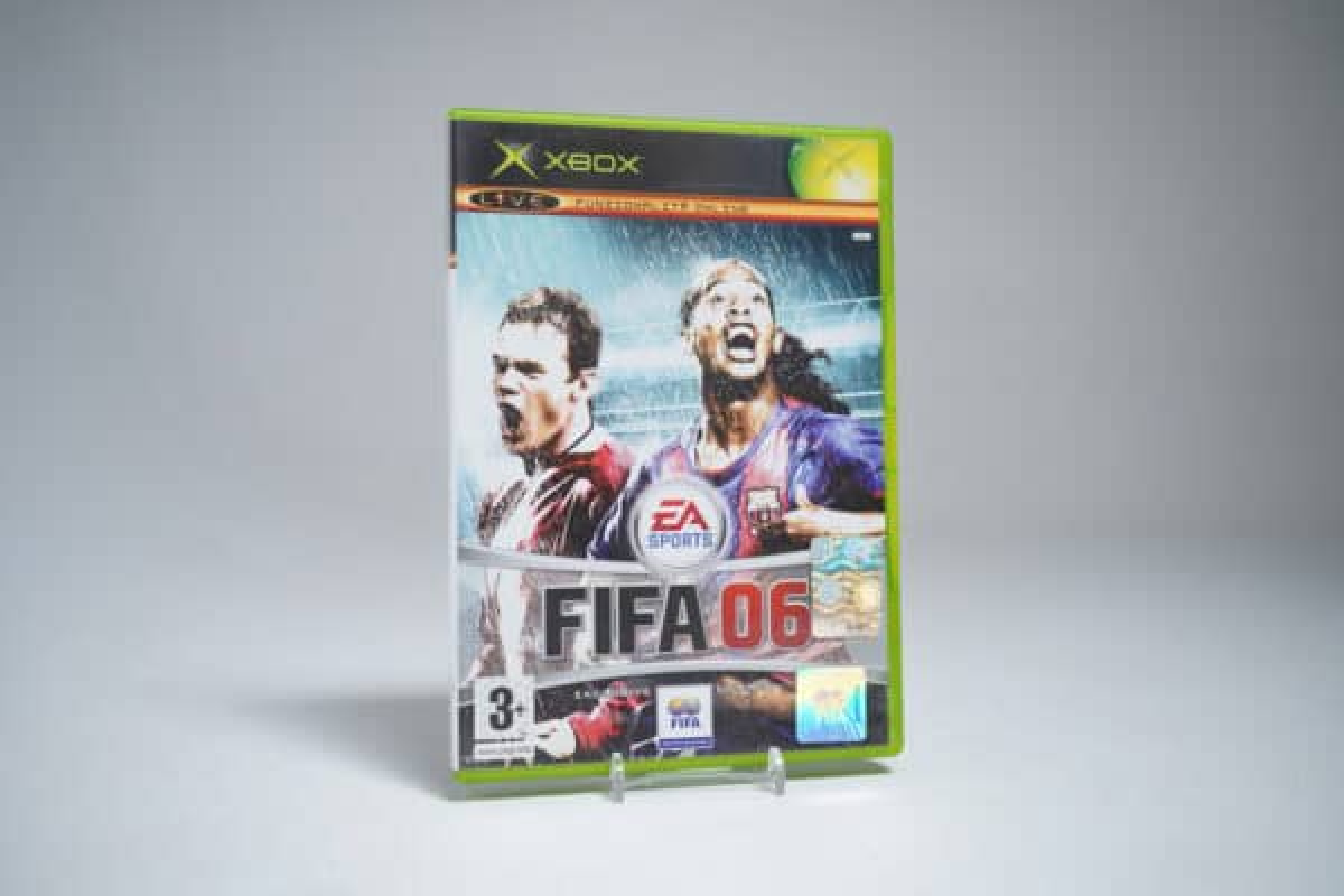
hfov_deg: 48.5
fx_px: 1493
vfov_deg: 33.4
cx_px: 672
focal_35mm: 40
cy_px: 448
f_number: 4
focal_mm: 40
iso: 800
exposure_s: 1/60
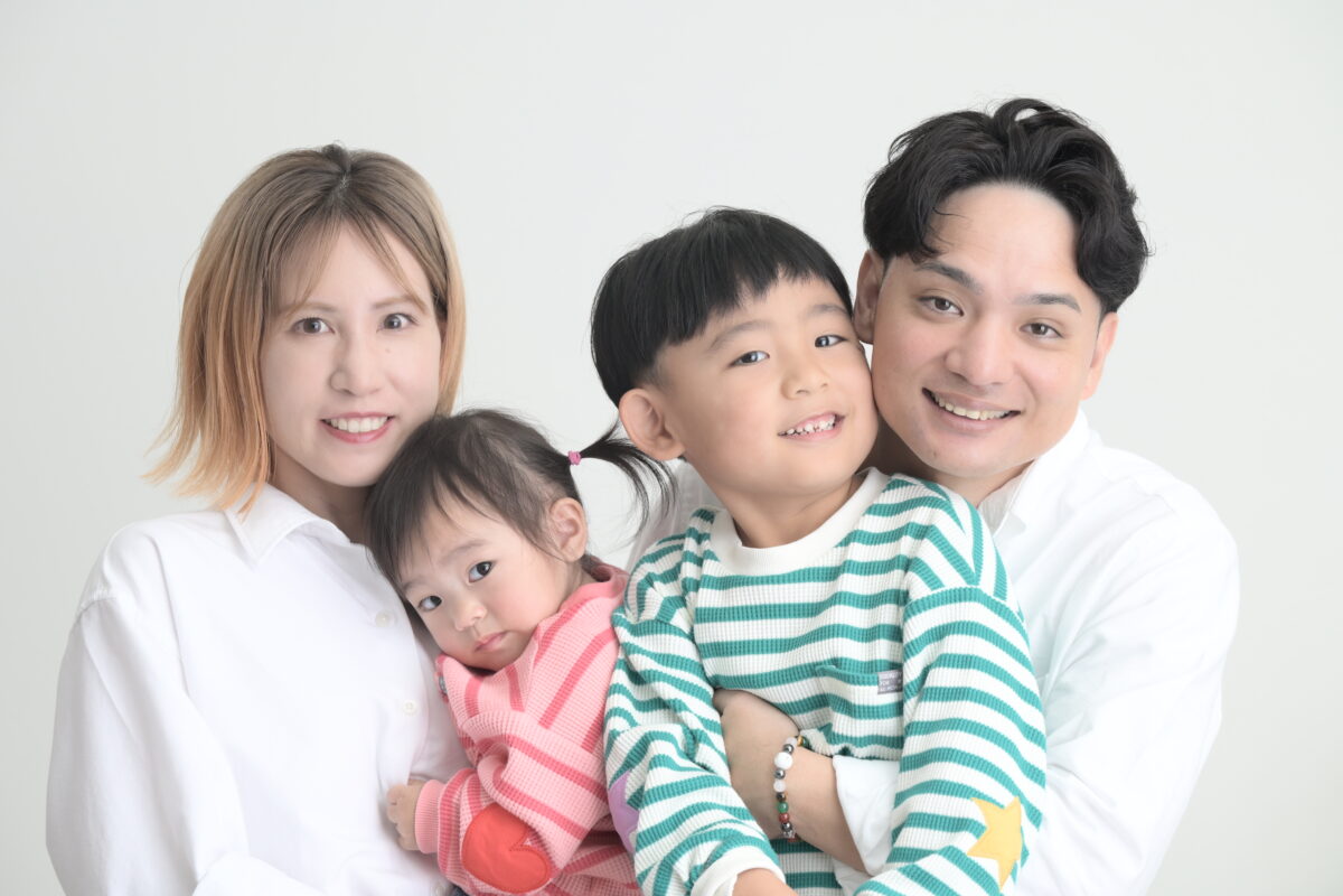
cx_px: 672
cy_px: 448
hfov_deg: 12.8
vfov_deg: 8.6
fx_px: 5968
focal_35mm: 160
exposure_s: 1/160
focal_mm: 160
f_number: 7.1
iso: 500
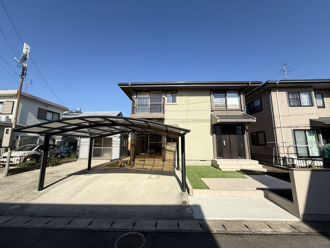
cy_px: 124
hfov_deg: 102.1
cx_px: 165
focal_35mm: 14
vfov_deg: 85.7
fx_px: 133
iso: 50
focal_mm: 2.22
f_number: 2.2
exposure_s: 1/2410
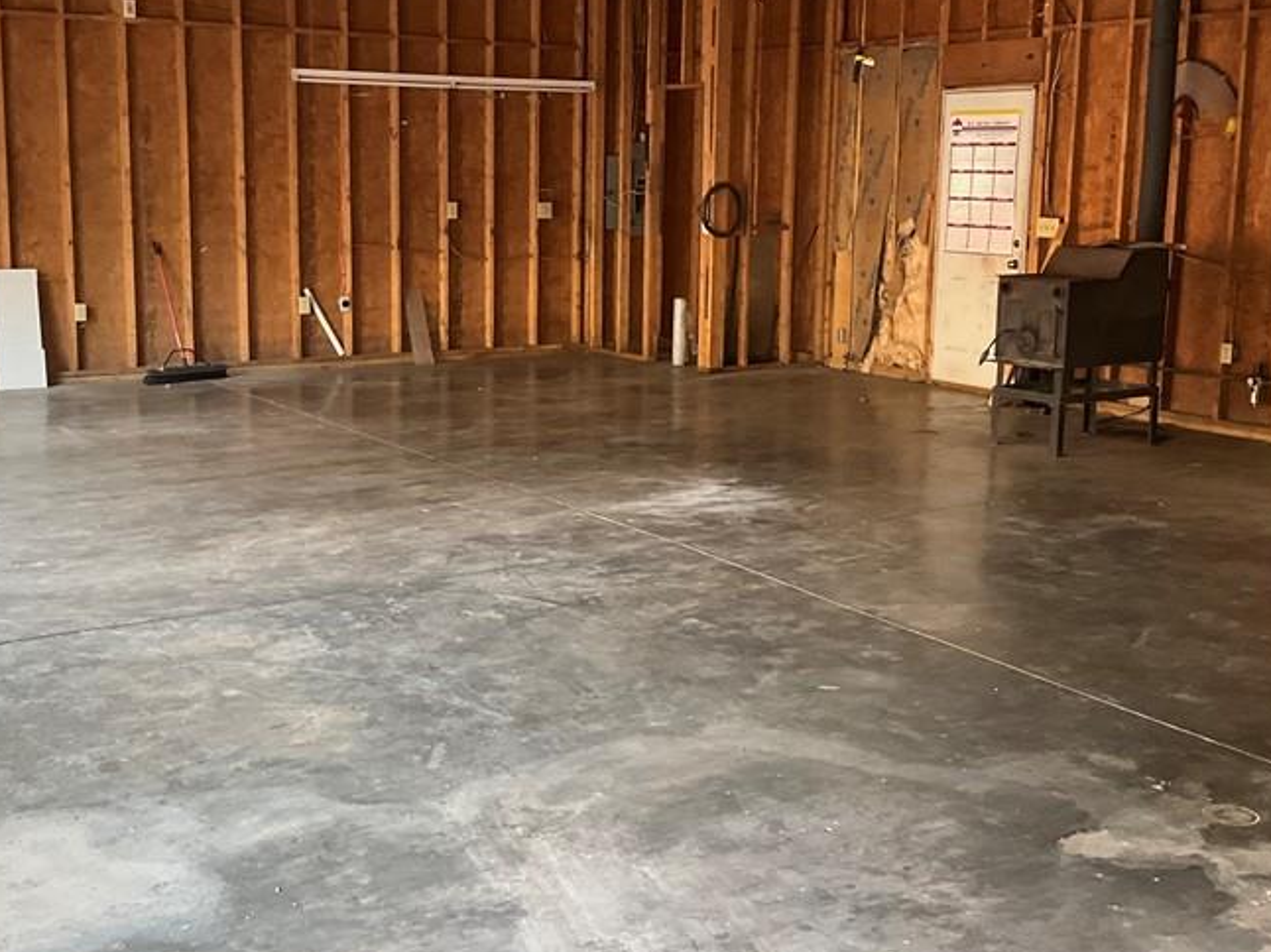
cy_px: 415
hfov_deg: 41.2
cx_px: 604
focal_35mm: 46
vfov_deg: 31.5
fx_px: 1688
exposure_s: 1/60
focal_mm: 3
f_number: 1.8
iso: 160
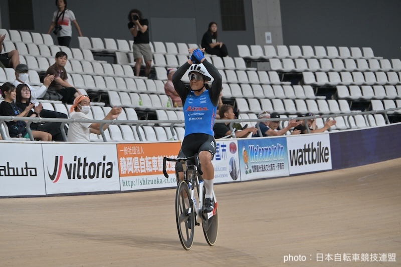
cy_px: 134
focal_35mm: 200
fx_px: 2227
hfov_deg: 10.3
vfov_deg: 6.9
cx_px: 200
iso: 2500
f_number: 8
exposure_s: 1/320
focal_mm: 200
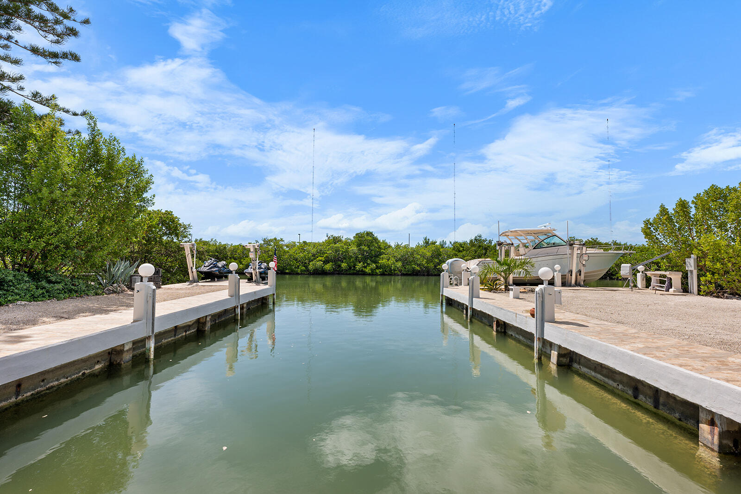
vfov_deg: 81.2
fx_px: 288
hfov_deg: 104.2
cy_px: 247
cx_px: 370
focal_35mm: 14
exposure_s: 1/320
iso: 100
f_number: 10
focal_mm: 14
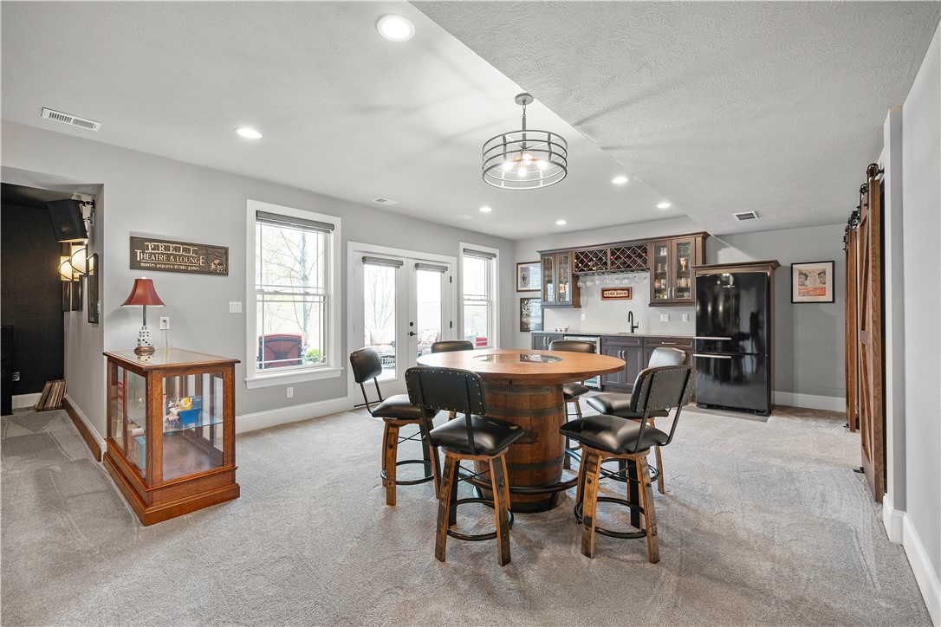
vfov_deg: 75.5
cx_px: 470
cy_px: 314
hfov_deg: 98.5
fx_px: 405
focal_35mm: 16
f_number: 8
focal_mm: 15.5
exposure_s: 1/3
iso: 400
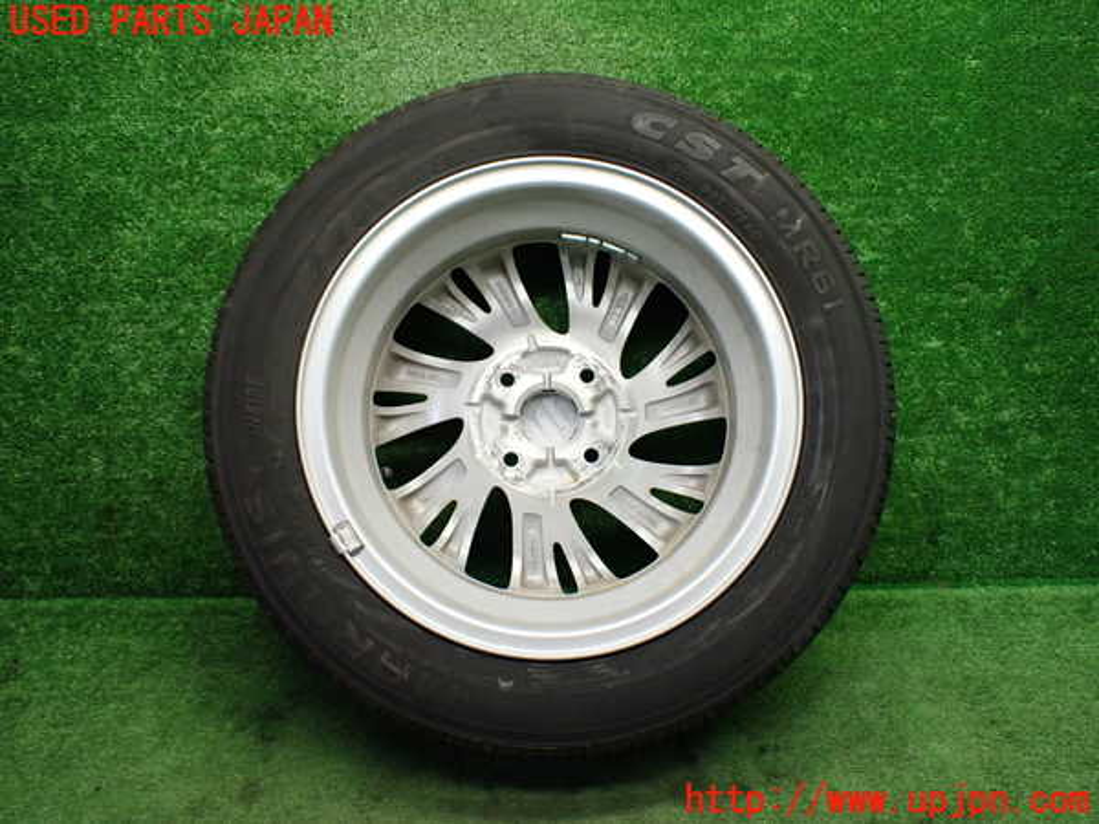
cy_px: 412
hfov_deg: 60.0
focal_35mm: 30
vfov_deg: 46.8
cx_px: 550
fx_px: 952
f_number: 2.3
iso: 500
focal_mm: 5.4
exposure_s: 1/125
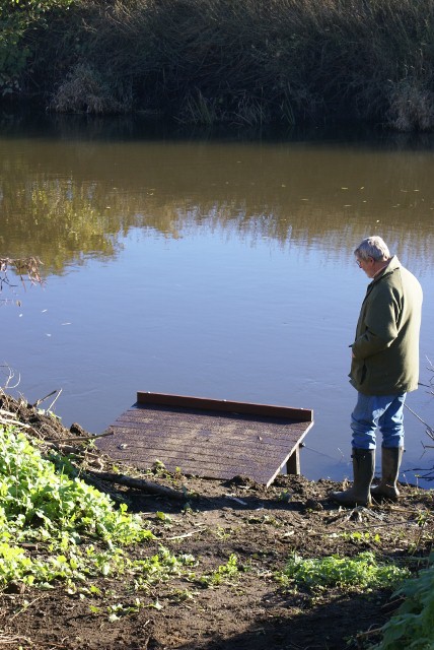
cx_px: 217
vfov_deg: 27.0
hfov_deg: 18.2
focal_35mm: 75
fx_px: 1353
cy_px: 325
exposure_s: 1/125
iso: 100
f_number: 6.3
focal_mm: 50
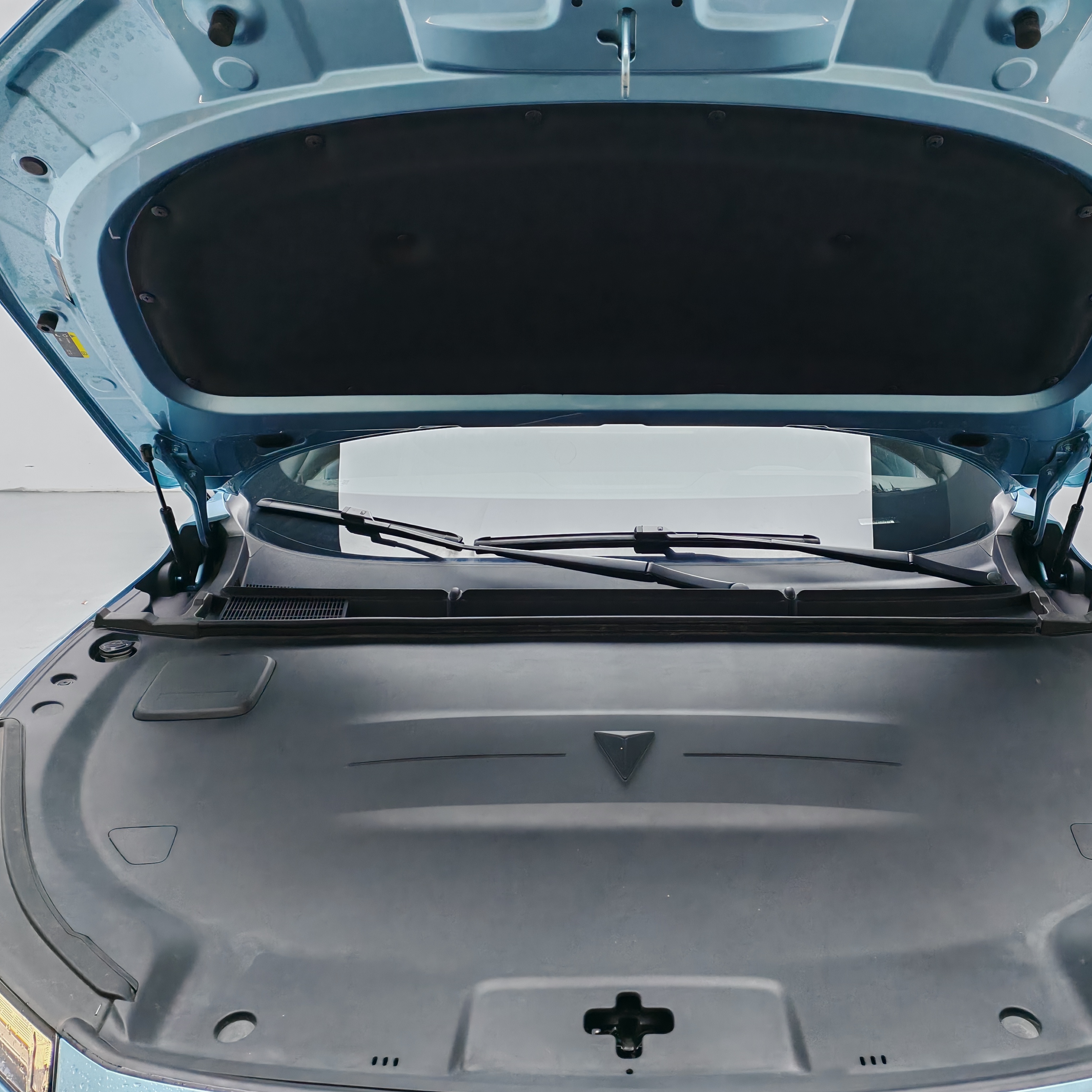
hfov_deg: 50.9
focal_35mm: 32
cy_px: 547
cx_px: 637
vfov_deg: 51.1
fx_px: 1142
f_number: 1.95
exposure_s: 1/100
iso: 160
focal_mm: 5.52
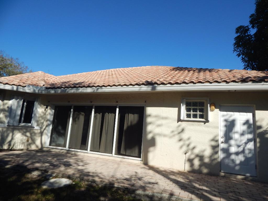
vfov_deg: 61.1
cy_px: 100
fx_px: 170
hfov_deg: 76.4
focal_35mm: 22
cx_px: 134
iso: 125
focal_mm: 4
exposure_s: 1/800
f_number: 6
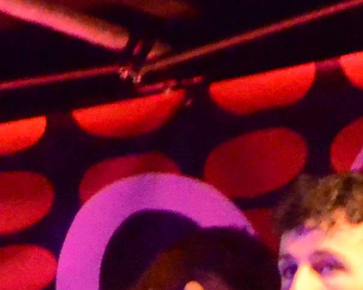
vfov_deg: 5.0
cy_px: 784
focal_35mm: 298
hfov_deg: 6.2
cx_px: -510
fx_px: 3201
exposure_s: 1/80
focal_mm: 26
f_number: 4.5
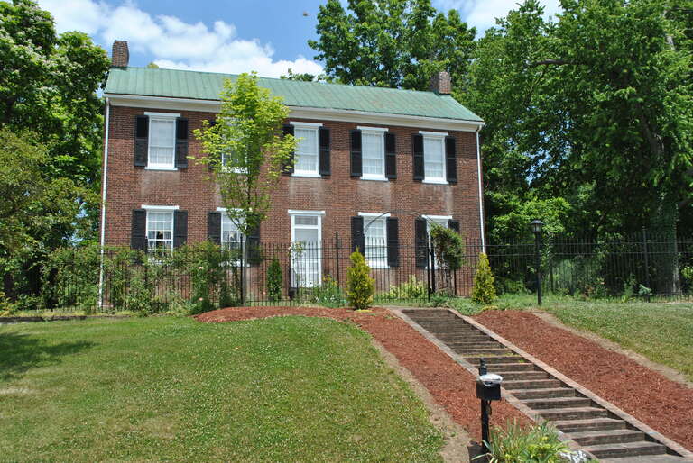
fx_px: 694
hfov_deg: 53.1
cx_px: 346
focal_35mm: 36
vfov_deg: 37.0
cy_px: 232
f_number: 8
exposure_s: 1/250
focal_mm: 24
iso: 100
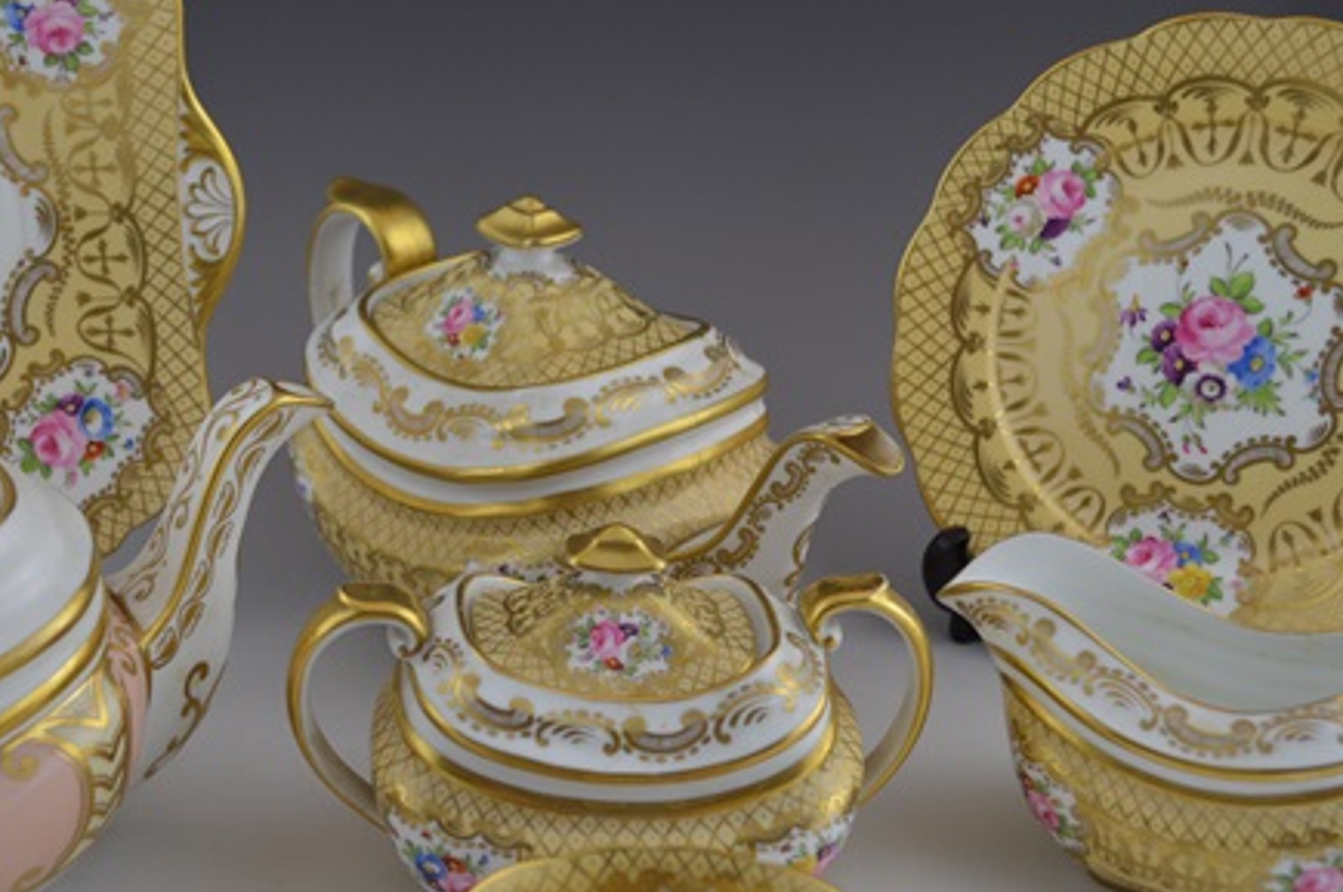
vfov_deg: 24.6
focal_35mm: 55
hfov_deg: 36.1
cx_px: 505
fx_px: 2049
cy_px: 463
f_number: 4.5
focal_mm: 24
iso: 400
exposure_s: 1/80
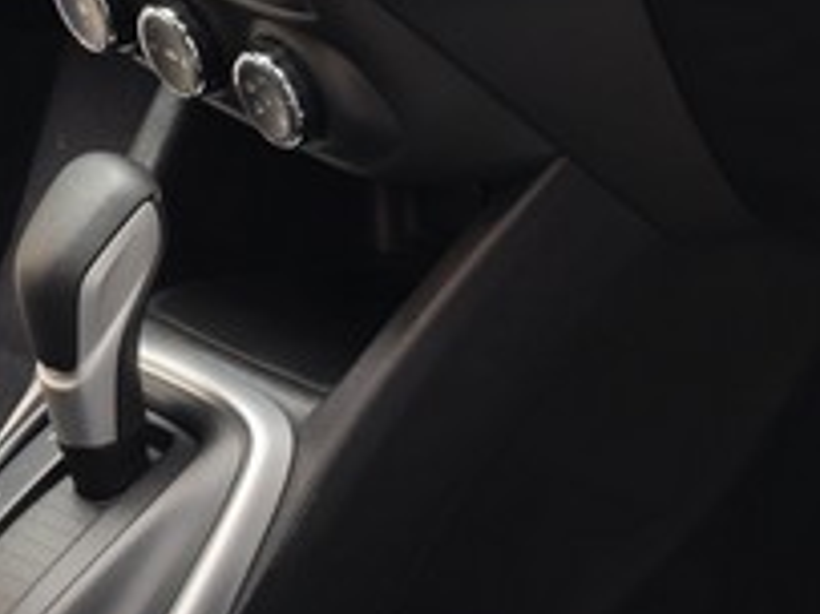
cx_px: 570
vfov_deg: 12.7
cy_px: 416
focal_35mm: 116
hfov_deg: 16.9
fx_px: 2746
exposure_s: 1/60
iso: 100
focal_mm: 6.3
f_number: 1.7
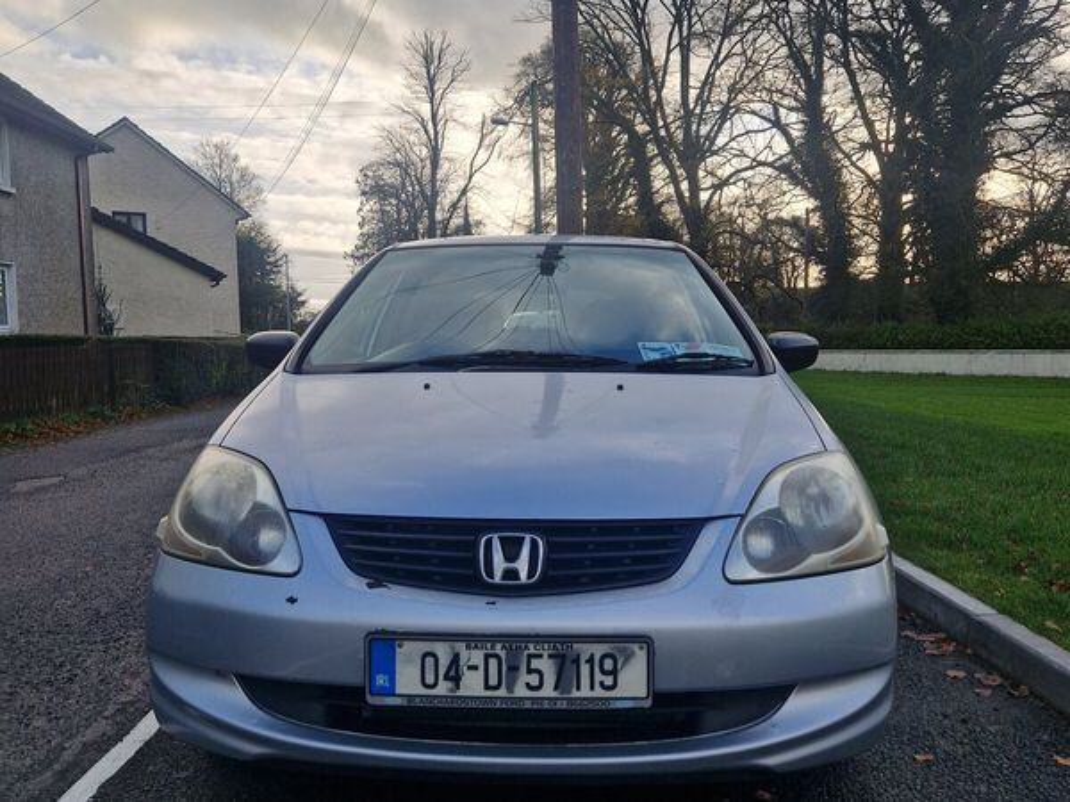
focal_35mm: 23
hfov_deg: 73.9
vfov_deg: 58.9
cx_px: 535
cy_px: 401
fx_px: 711
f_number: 1.8
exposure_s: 1/1052
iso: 50
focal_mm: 5.4
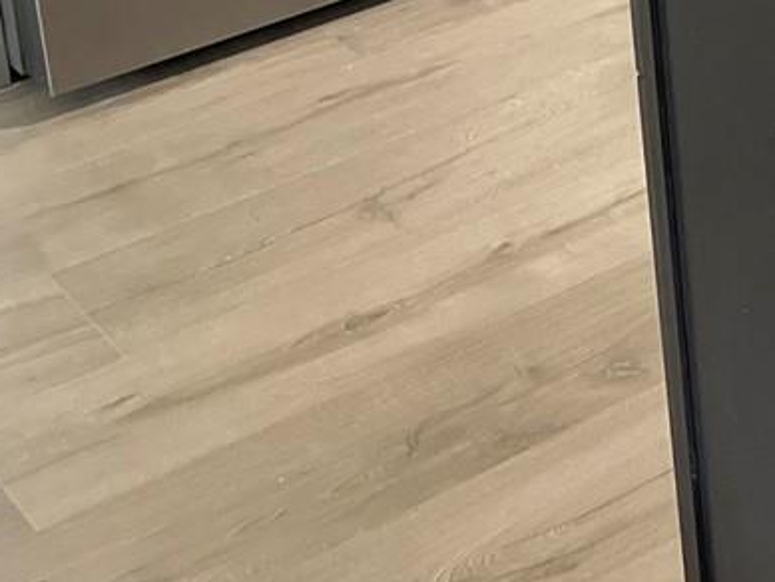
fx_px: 2396
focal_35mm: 107
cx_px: 1295
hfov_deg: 16.1
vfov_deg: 12.6
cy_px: -466
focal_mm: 5.7
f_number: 1.5
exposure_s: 1/60
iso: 320
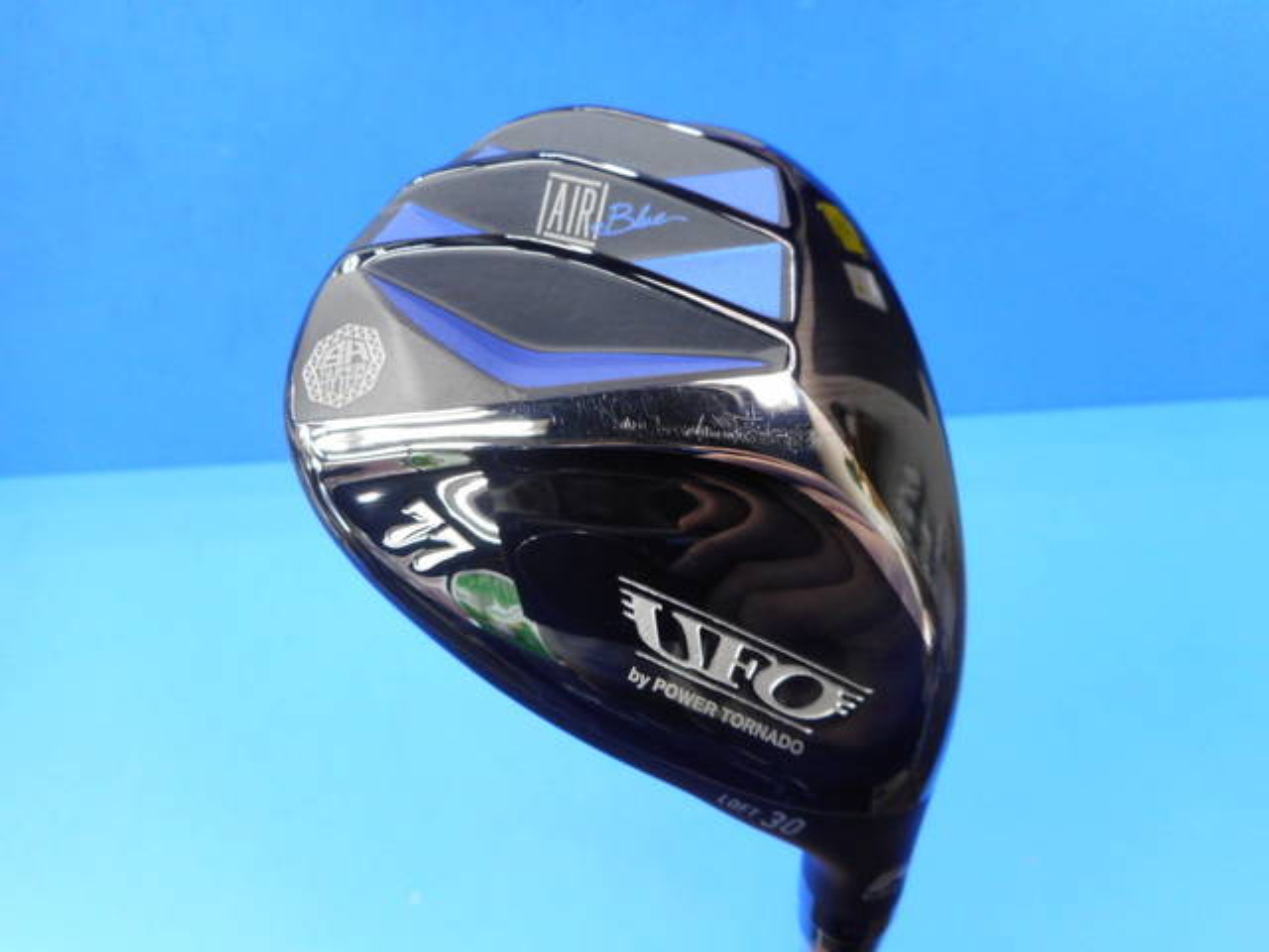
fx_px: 916
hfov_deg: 69.4
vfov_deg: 54.9
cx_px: 634
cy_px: 476
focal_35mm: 25
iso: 200
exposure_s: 1/30
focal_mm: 4.5
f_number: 3.7
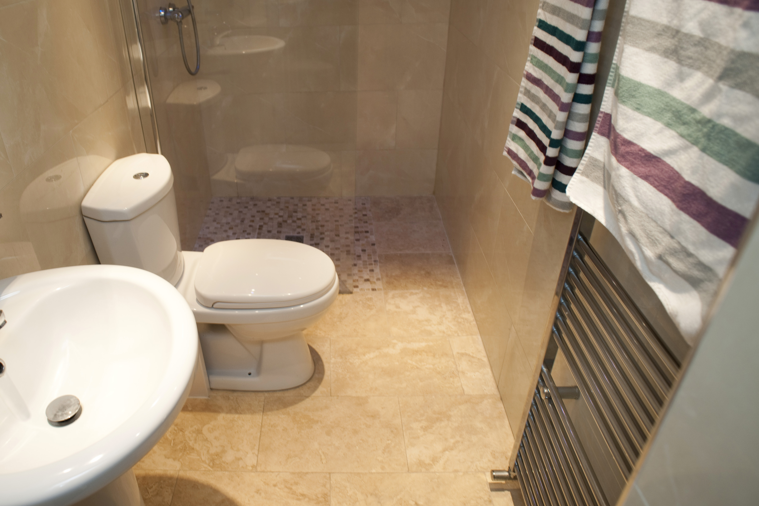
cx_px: 295
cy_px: 255
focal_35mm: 25
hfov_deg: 70.6
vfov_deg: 51.3
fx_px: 527
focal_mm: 20
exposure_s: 1/30
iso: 200
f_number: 4.5
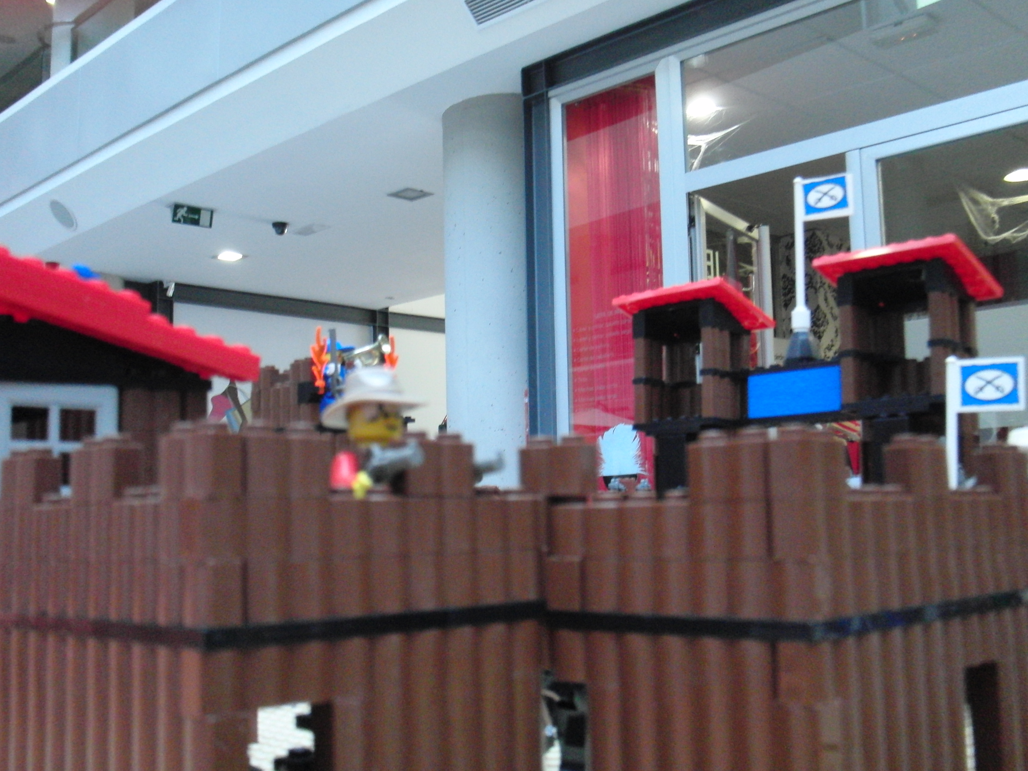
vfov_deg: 37.7
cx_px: 514
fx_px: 1128
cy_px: 386
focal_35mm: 38
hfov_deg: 49.0
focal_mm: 6.66
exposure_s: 1/30
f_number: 3.9
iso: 400
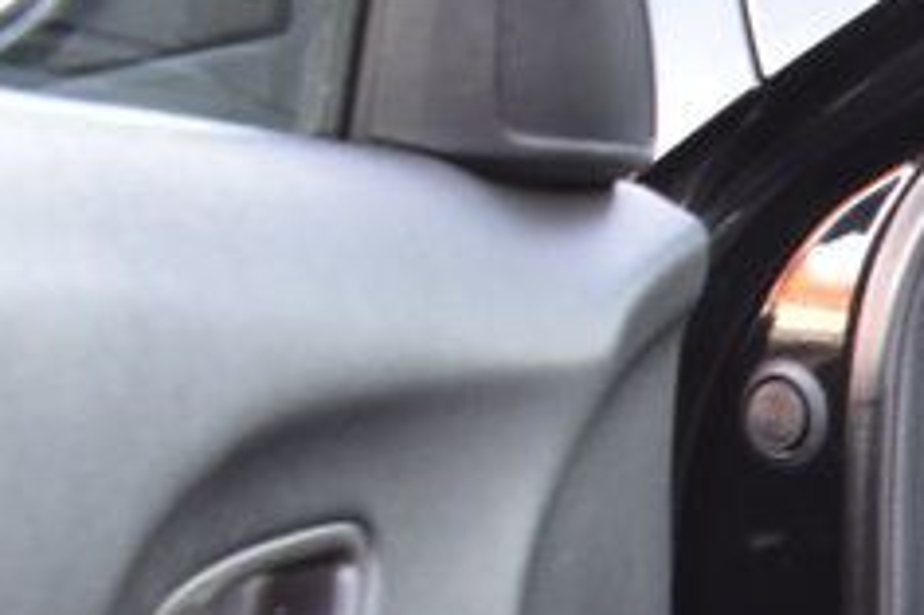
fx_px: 3334
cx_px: 1840
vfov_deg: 10.0
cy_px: 1062
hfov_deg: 13.5
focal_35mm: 130
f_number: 6.3
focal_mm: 20
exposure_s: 1/15
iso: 400
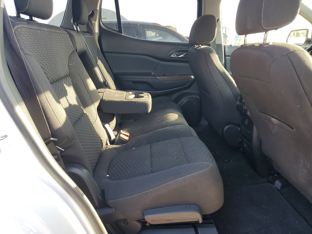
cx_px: 156
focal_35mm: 26
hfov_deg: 67.3
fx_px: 234
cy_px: 117
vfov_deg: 53.1
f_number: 1.5
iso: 54
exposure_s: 1/120
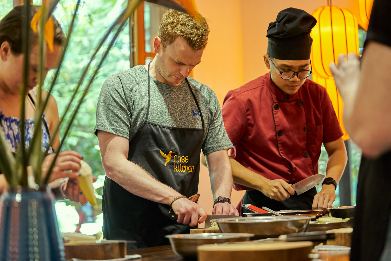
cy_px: 130
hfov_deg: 28.8
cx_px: 196
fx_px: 761
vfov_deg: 19.5
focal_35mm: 70
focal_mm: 70
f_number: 2.8
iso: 1600
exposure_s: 1/100
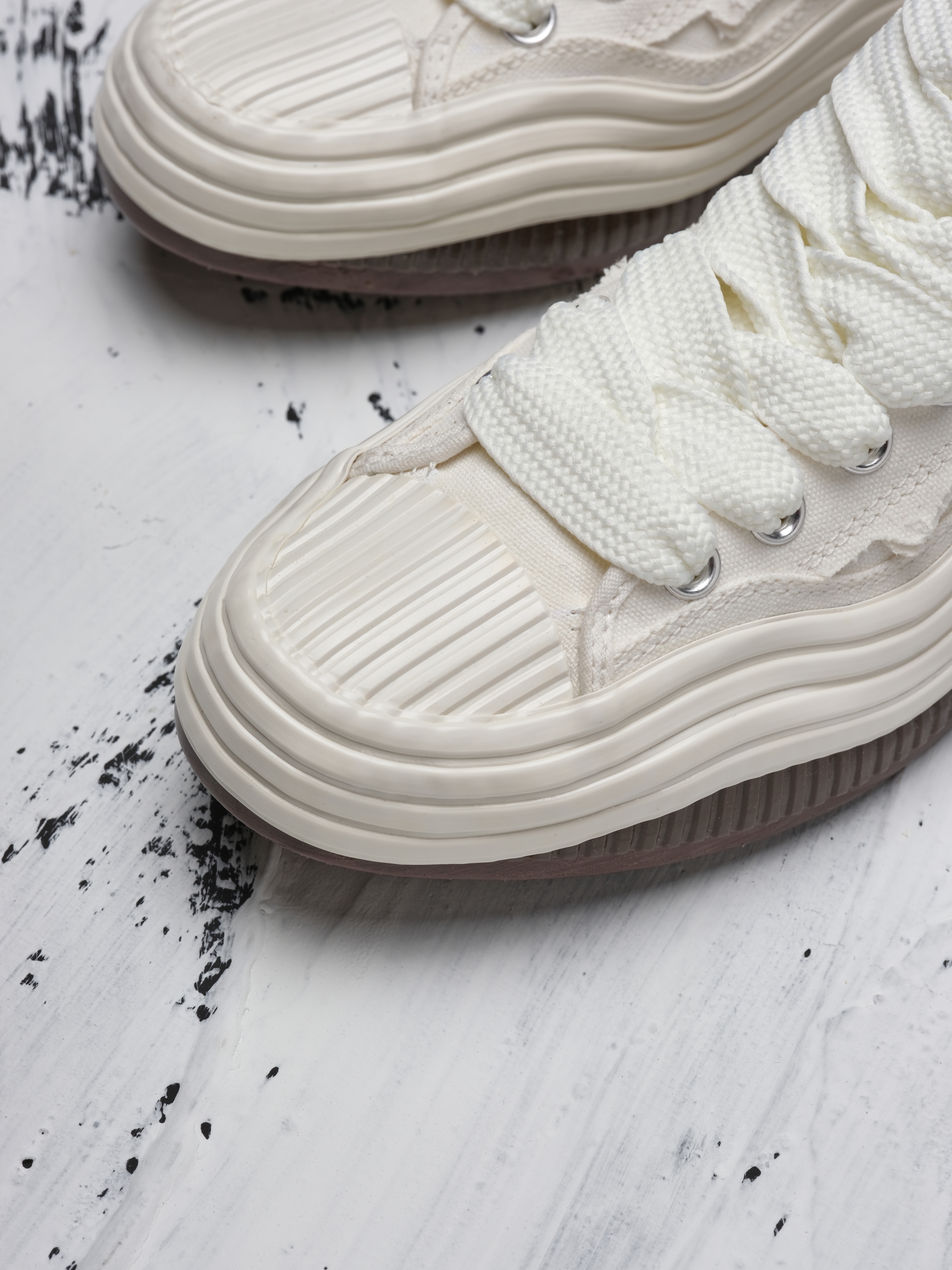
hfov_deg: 15.6
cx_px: 476
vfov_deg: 20.7
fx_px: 3484
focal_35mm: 95
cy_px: 635
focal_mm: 120
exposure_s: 1/100
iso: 160
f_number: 18
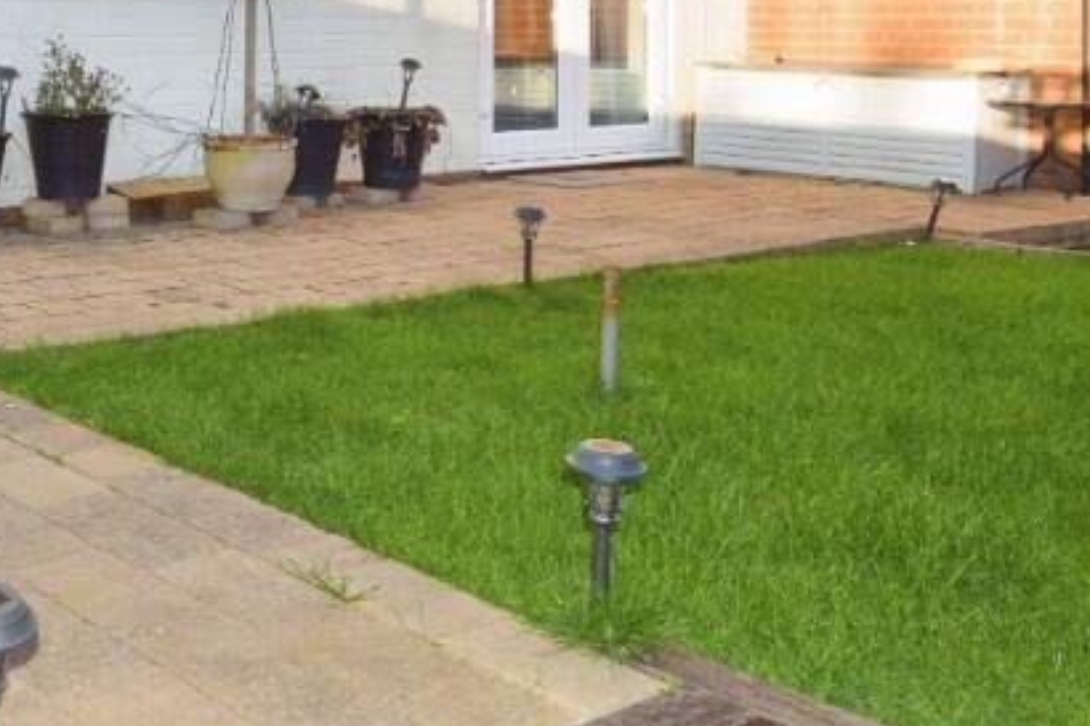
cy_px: 427
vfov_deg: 29.8
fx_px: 1362
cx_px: 69
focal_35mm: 45
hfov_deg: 39.8
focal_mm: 12
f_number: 6.3
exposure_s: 1/160
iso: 100
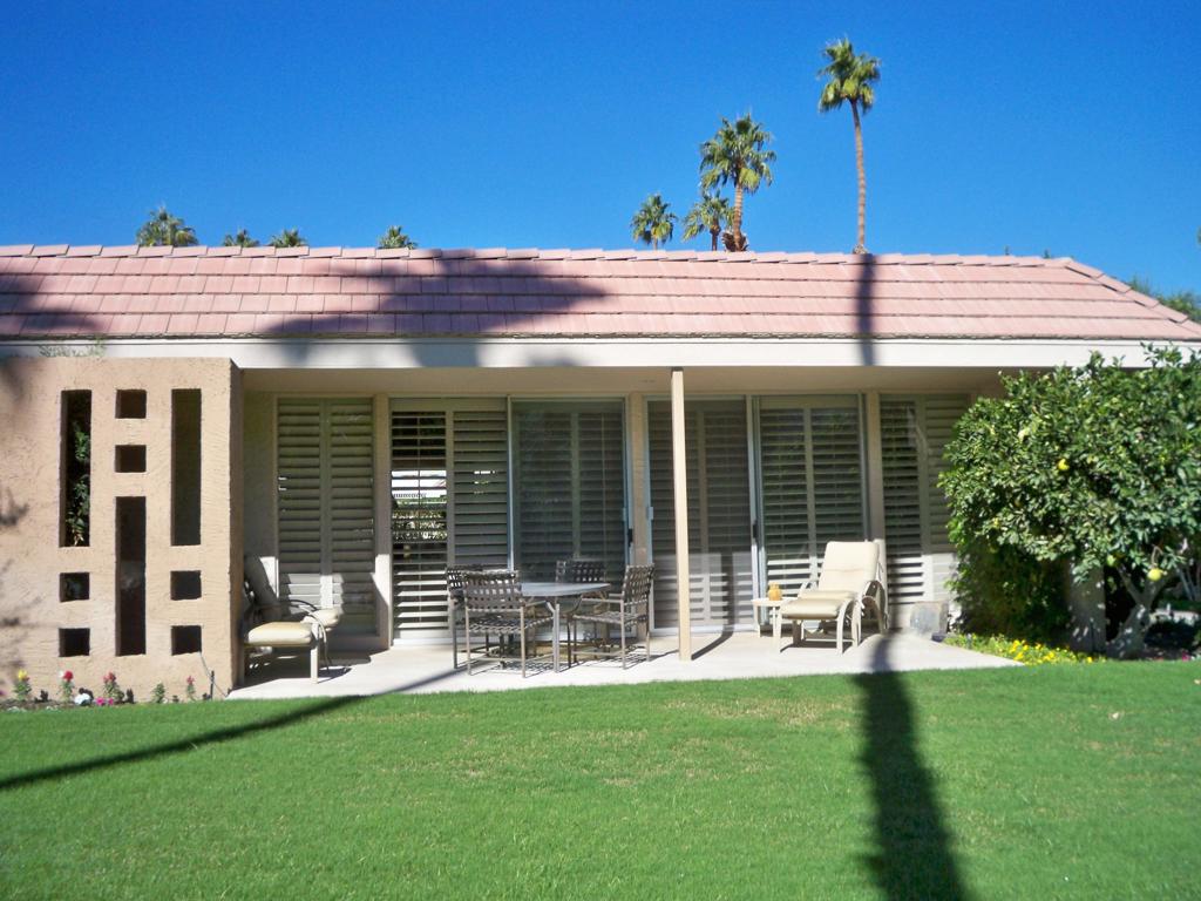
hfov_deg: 52.6
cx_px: 600
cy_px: 450
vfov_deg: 40.7
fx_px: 1214
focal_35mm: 35
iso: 80
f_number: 4.7
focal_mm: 6.3
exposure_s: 1/500
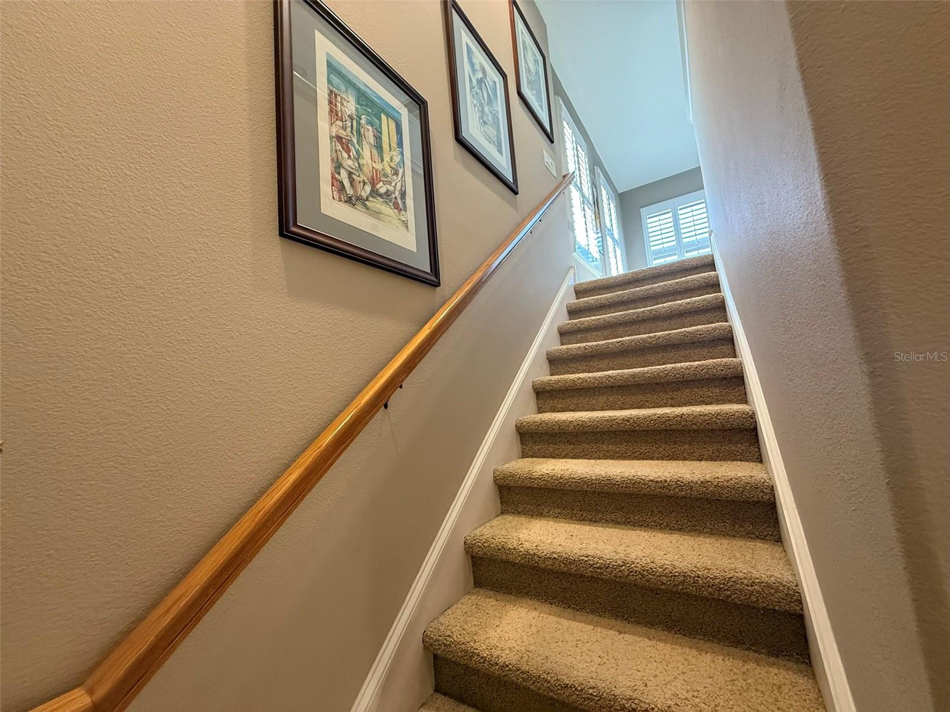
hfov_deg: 102.1
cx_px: 475
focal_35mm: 14
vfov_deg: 85.7
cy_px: 356
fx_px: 384
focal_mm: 2.22
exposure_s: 1/60
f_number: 2.2
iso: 640
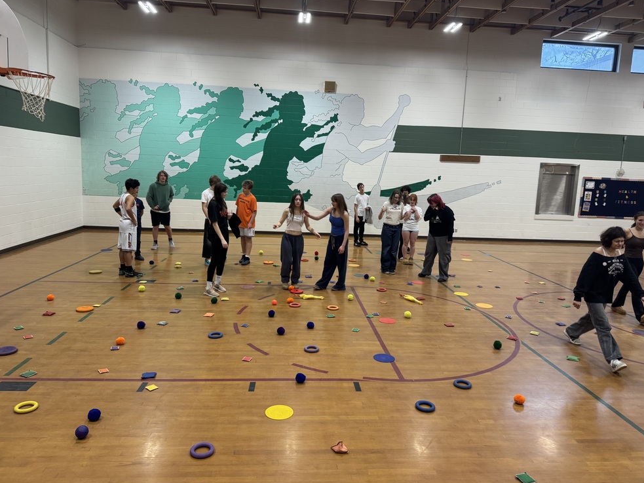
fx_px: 465
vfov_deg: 54.9
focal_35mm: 25
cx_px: 320
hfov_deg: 69.4
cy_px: 233
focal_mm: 6.76
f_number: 1.78
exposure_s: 1/121
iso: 200
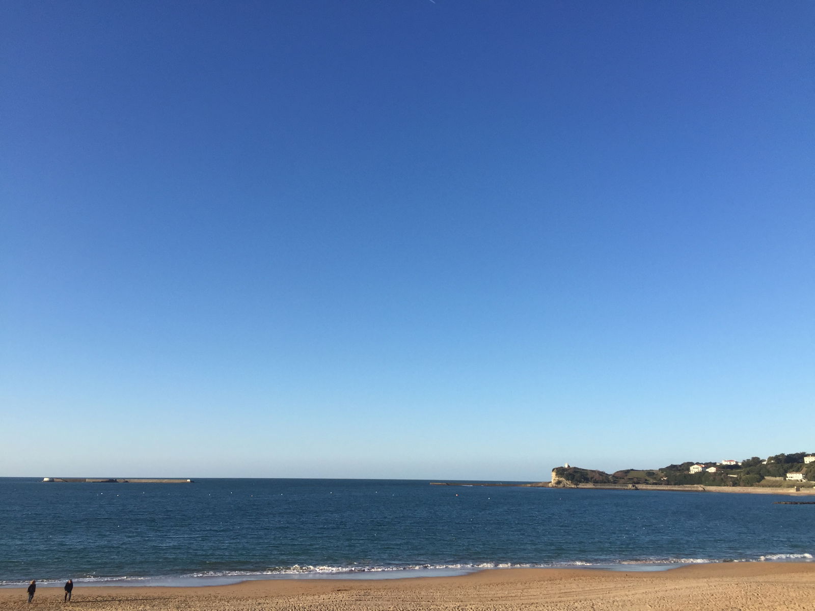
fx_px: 683
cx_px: 408
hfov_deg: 61.7
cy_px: 306
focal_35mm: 29
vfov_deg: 48.2
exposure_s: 1/1799
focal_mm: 4.15
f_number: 2.2
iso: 32
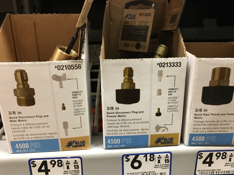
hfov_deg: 56.8
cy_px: 92
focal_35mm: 32
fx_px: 216
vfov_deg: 44.1
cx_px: 123
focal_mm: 4.15
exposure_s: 1/30
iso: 200
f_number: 2.2
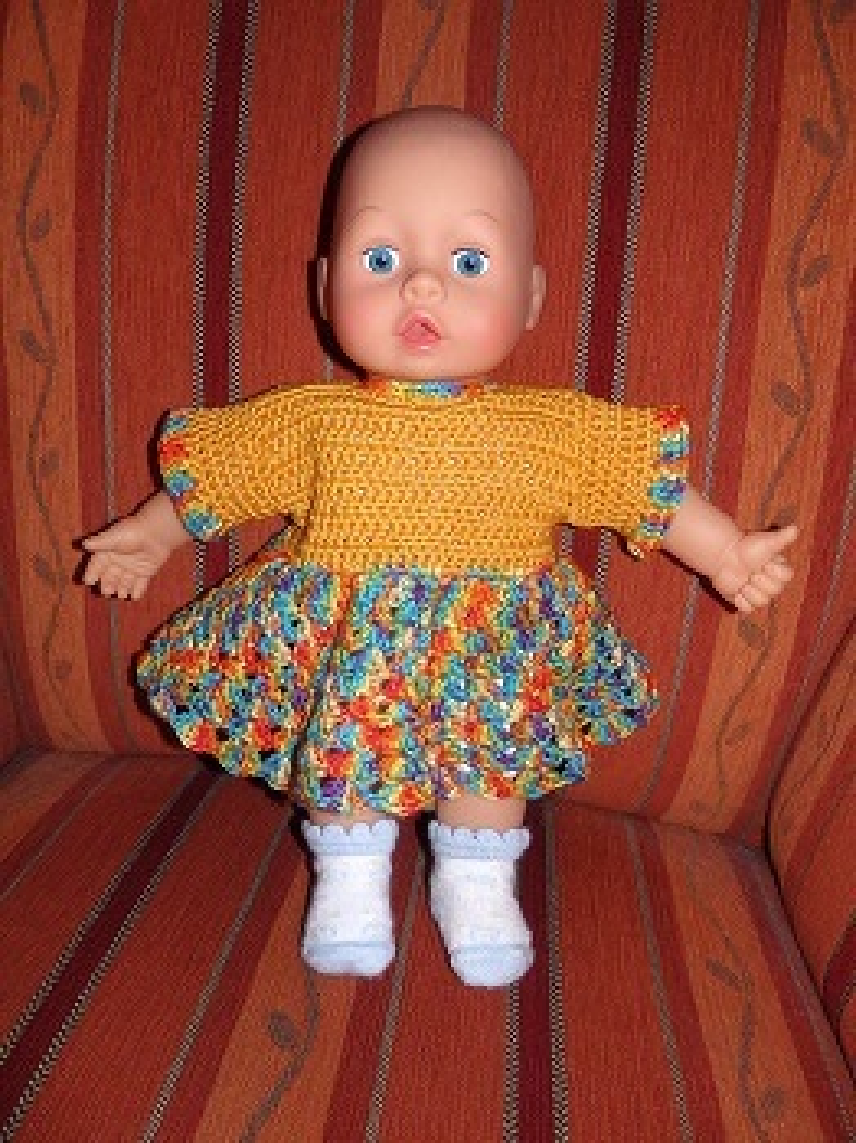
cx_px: 428
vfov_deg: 69.4
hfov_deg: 54.8
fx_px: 825
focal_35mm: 25
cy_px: 572
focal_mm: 4.5
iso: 400
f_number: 8.7
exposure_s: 1/30
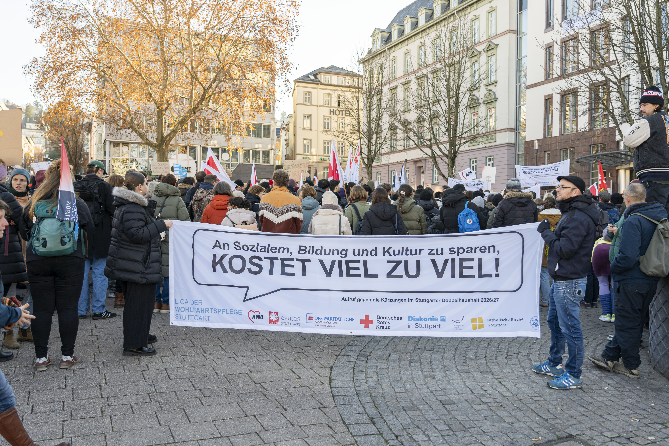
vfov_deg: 42.3
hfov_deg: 60.3
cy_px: 223
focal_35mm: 31
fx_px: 576
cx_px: 334
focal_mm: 31
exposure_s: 1/320
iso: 100
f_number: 4
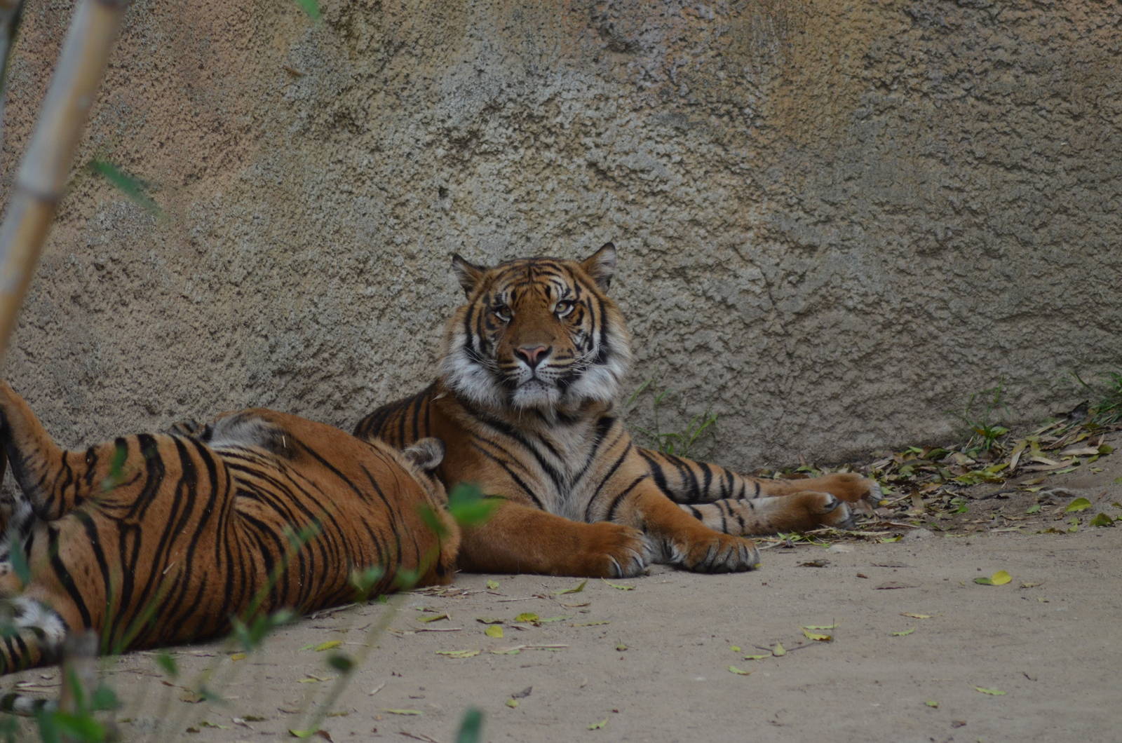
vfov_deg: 3.0
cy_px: 372
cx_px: 561
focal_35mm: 450
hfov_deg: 4.6
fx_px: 13997
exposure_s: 1/800
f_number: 5.6
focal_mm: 300
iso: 800
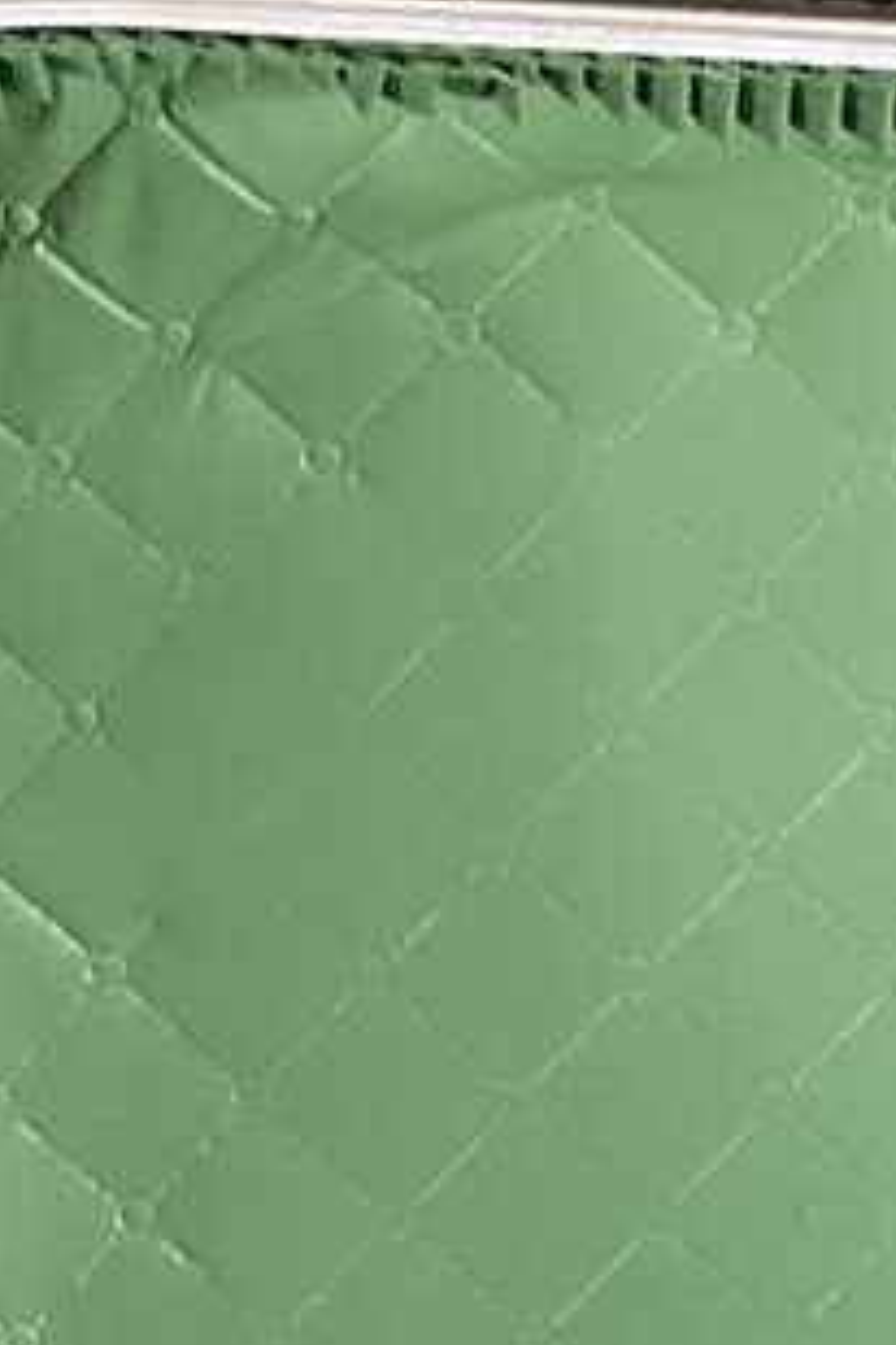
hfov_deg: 8.4
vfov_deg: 12.0
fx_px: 5898
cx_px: 1607
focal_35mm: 158
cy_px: 2353
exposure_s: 1/60
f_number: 2.4
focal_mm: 3.3
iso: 200
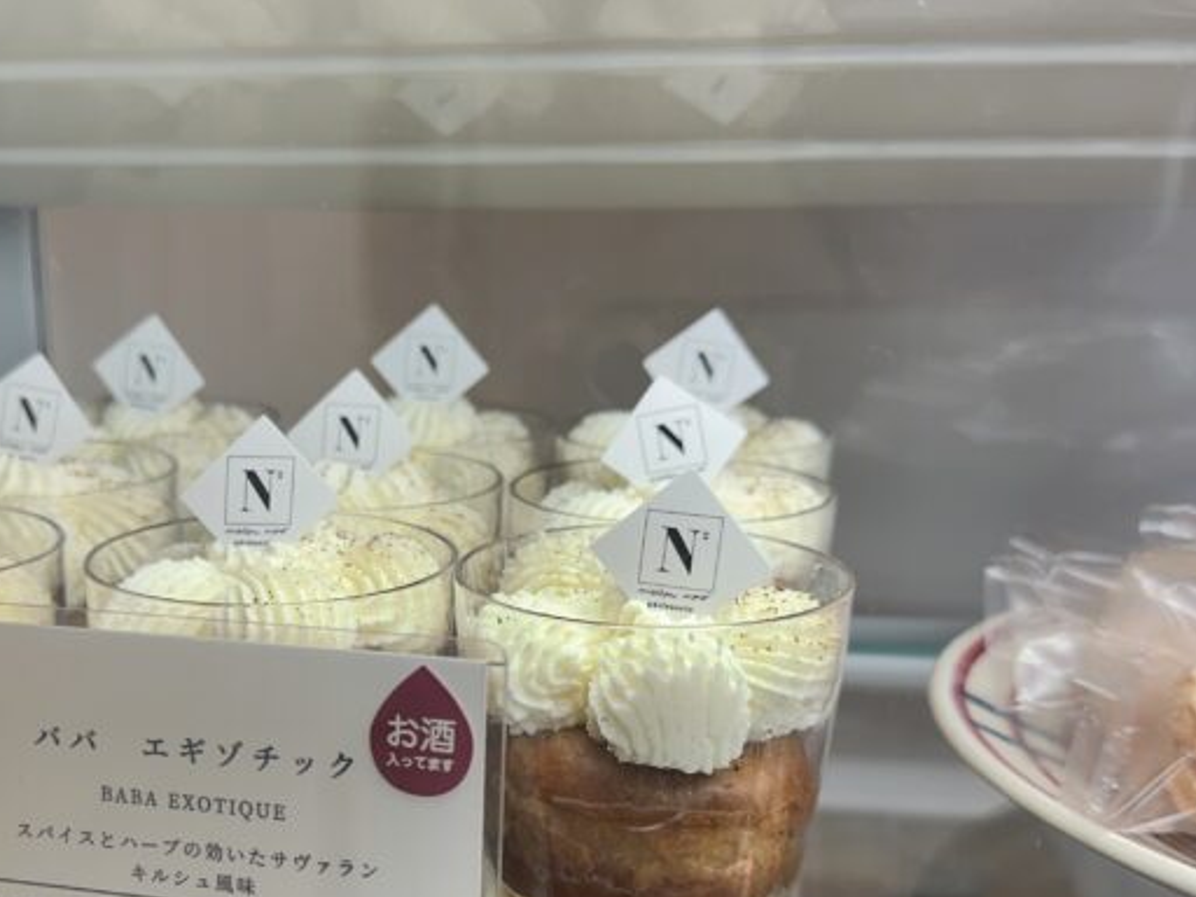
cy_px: 607
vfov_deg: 31.9
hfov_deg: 41.6
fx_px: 1555
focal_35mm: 45
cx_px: 411
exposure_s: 1/120
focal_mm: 6.86
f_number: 1.78
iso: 100
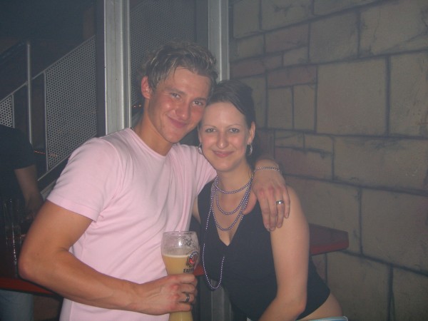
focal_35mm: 38
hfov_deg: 49.0
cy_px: 160
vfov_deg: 37.7
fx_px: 470
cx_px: 214
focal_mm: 7.9
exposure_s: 1/60
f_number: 2.8
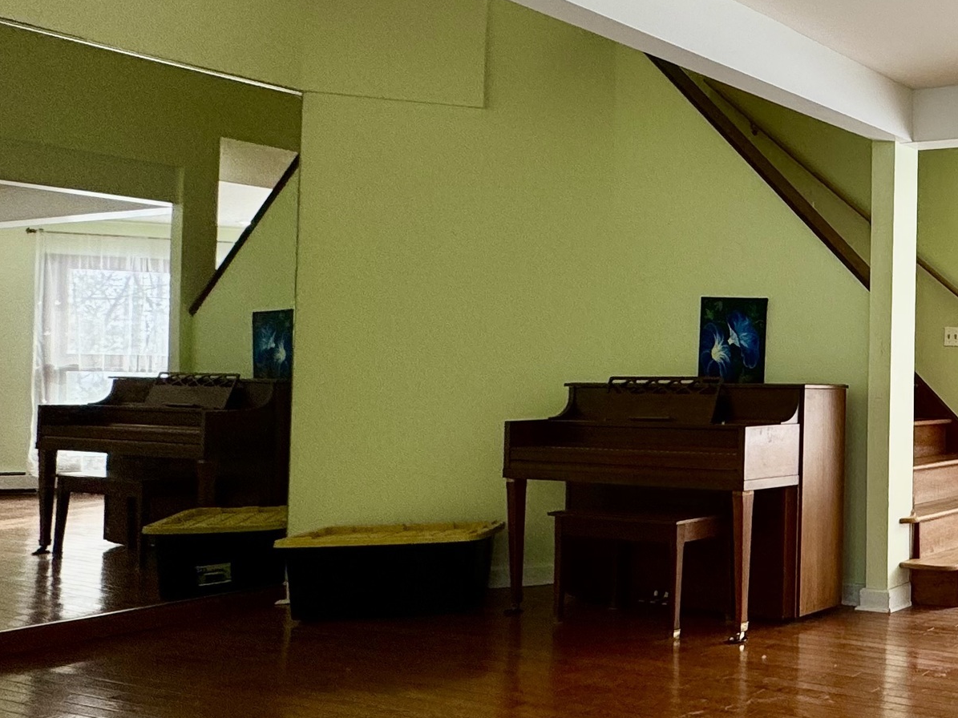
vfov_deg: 39.6
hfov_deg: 38.5
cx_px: 1139
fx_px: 996
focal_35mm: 36
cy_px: 349
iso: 50
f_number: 2.2
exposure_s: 1/120
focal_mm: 2.22
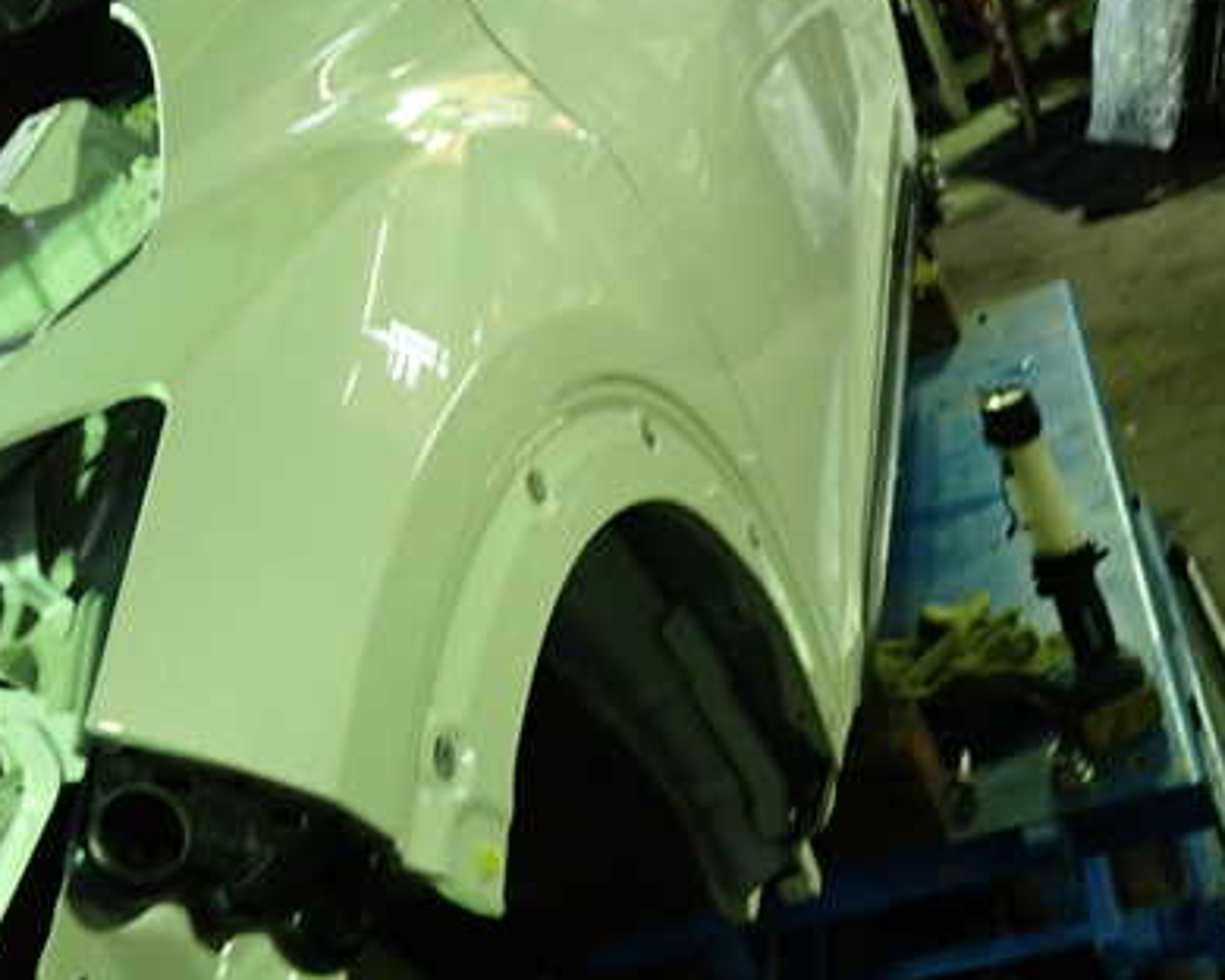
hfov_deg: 41.1
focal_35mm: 45
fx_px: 1631
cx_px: 525
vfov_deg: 33.4
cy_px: 459
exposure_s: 1/30
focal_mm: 5.4
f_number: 2.3
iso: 400
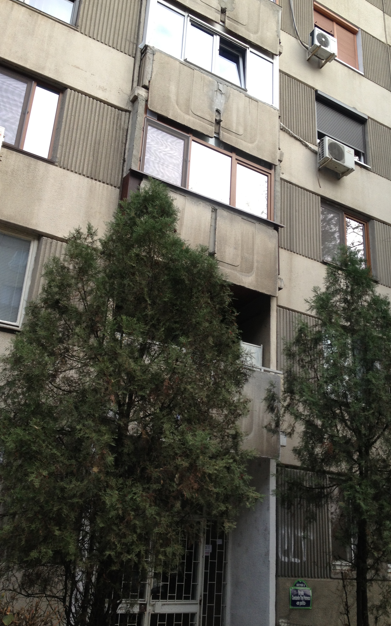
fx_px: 648
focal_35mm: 38
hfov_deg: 33.5
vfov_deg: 51.5
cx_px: 225
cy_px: 312
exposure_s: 1/232
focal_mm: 4.28
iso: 50
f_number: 2.4
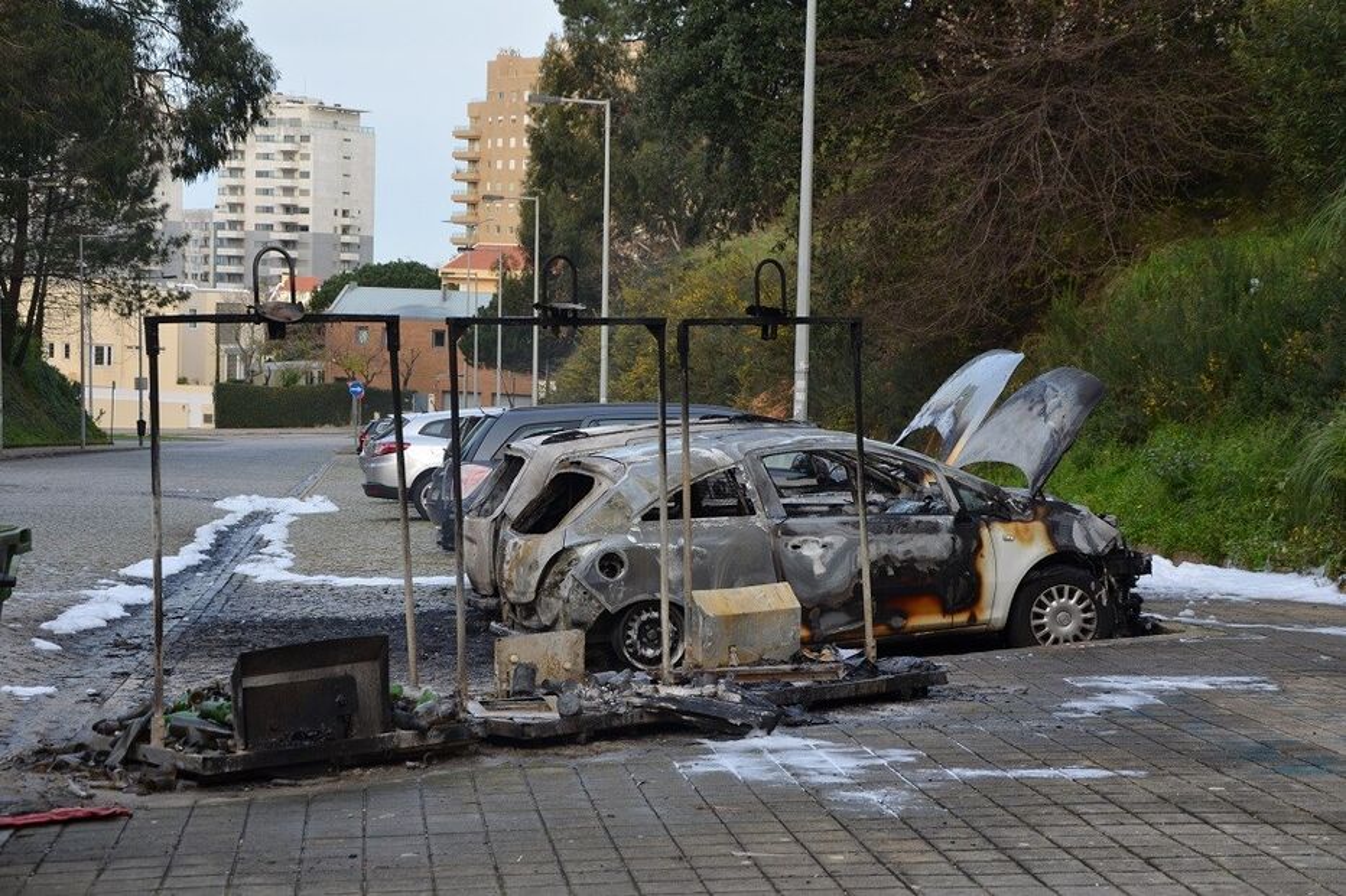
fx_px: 2691
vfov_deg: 18.9
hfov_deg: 28.1
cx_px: 673
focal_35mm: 72
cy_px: 448
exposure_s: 1/100
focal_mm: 48
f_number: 6.3
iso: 200
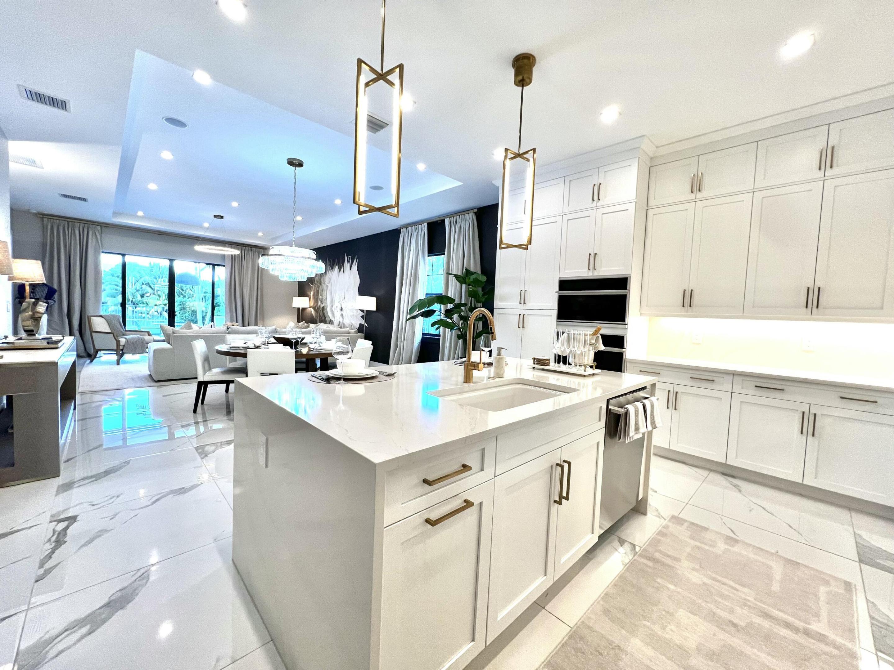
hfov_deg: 106.2
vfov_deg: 89.9
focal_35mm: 13
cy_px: 335
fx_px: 336
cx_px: 447
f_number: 1.8
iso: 125
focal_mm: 1.57
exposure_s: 1/120
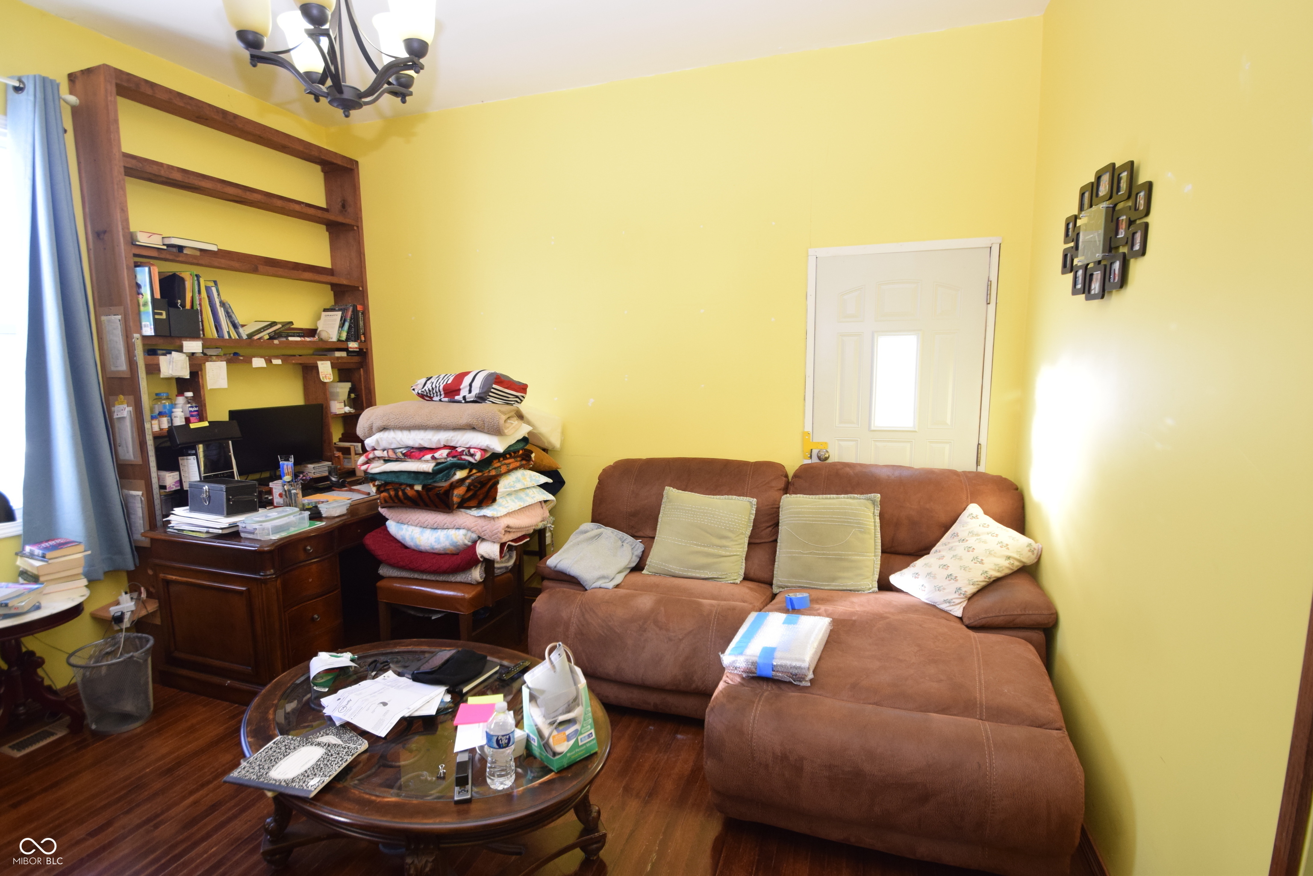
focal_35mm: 16
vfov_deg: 72.1
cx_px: 656
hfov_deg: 95.0
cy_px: 438
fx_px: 602
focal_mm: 11
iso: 800
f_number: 5
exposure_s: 1/100
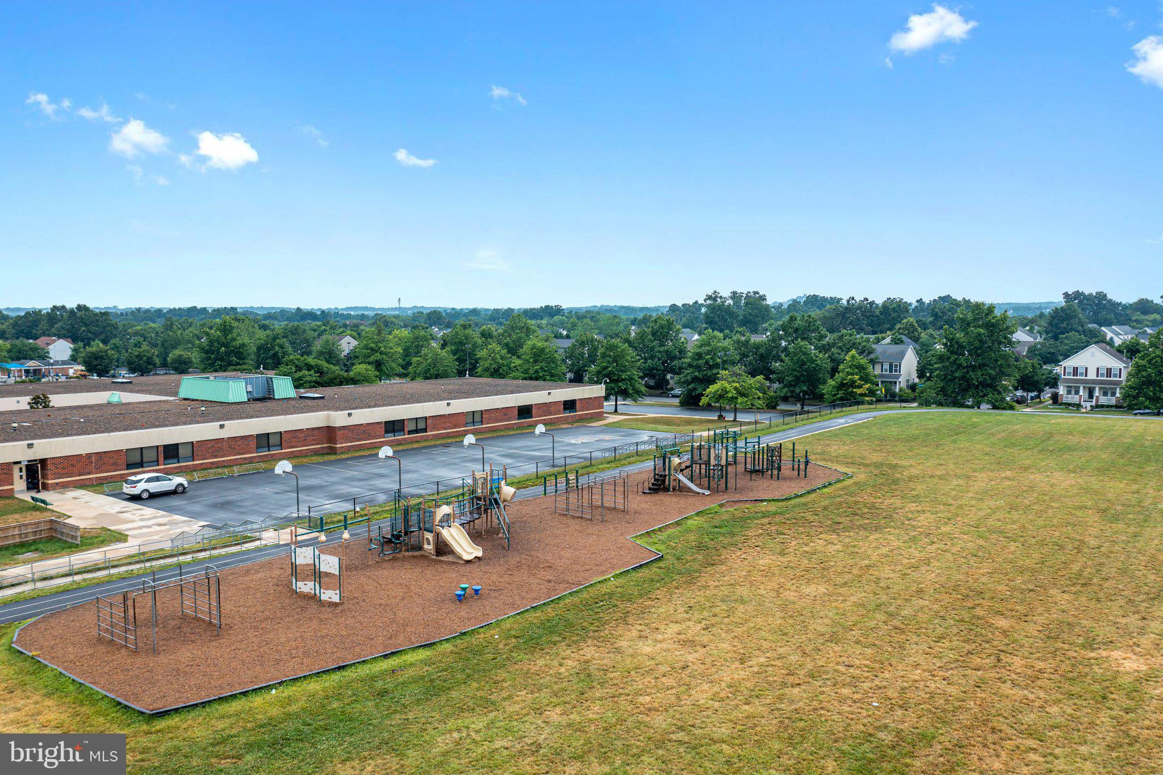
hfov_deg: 65.5
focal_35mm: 28
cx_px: 582
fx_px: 904
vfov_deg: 46.4
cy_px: 388
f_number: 4
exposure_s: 1/320
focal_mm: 10.26
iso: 100
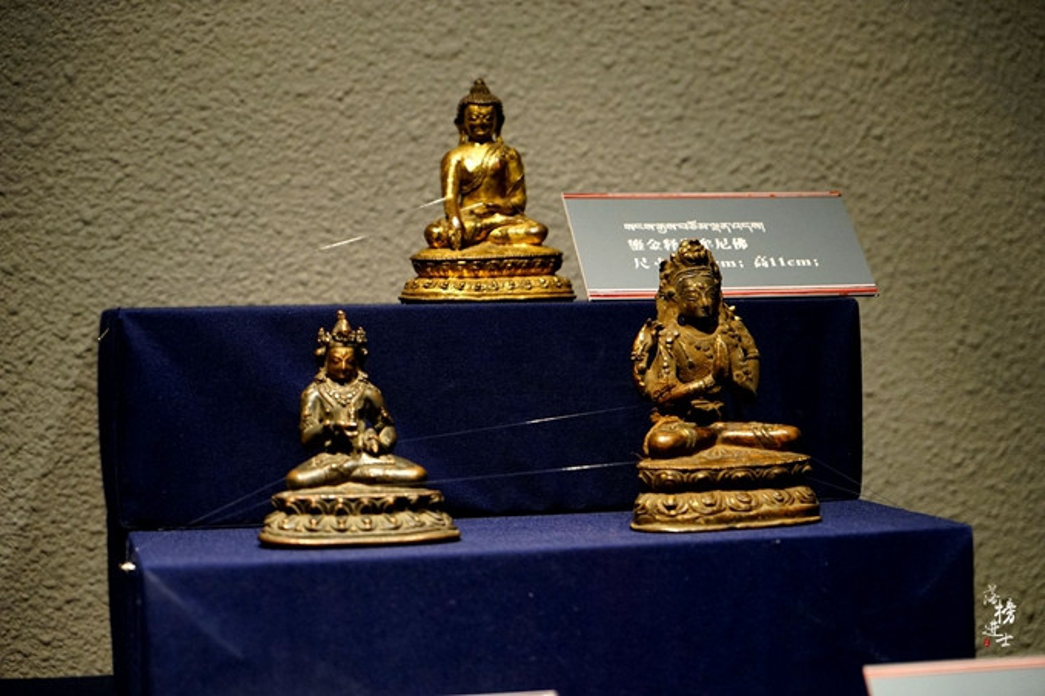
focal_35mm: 70
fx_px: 2031
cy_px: 348
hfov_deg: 28.8
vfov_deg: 19.4
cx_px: 522
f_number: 4
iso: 3200
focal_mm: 70
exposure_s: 1/80
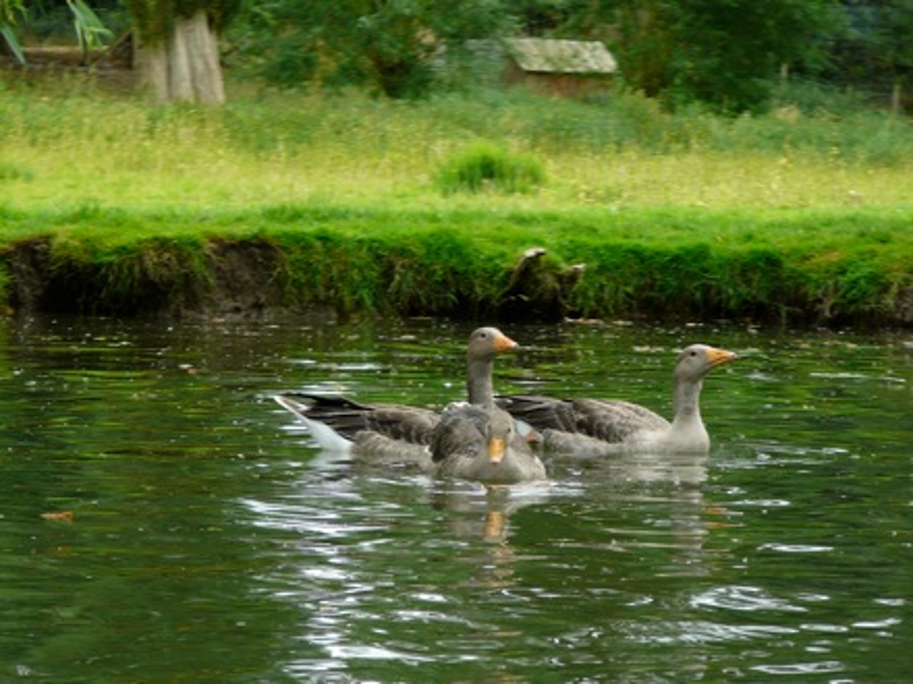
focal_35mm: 204
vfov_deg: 7.3
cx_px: 456
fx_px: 5381
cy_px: 342
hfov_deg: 9.7
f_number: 4.1
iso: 80
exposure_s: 1/80
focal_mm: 30.3
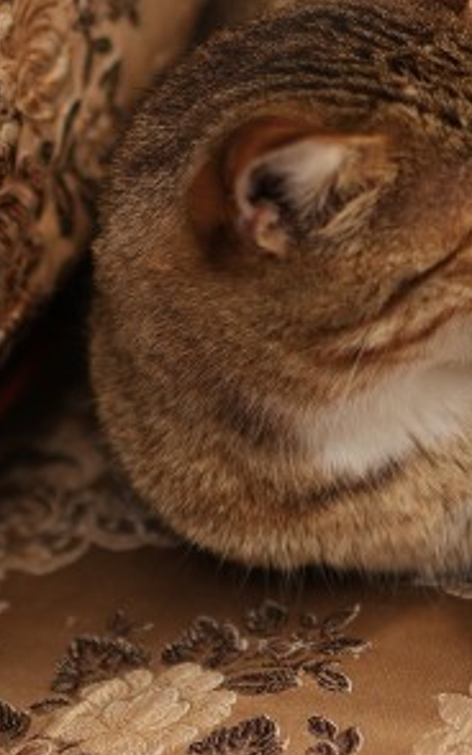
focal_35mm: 222
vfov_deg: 9.4
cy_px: 308
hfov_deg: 5.9
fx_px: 4565
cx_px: 366
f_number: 1.4
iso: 125
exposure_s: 1/640
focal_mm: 50
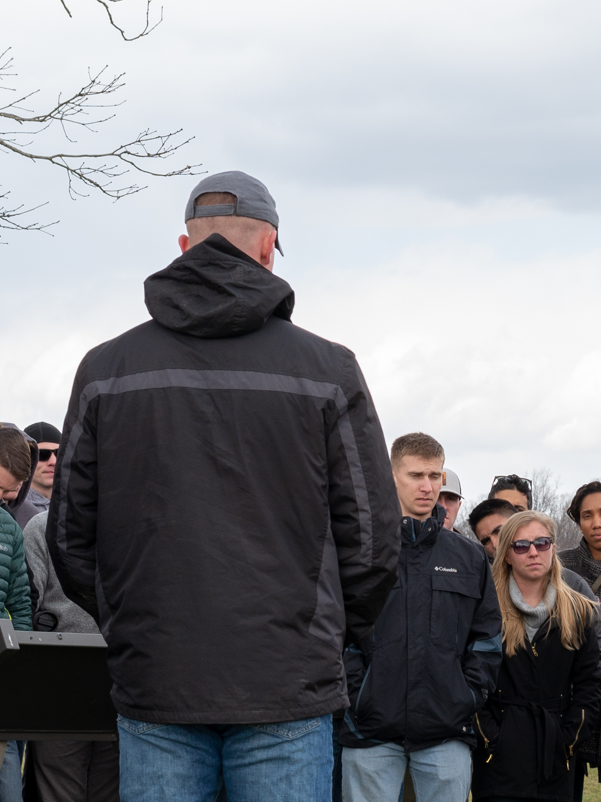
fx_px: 3426
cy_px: 449
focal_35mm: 148
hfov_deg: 9.9
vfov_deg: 13.3
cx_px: 681
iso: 250
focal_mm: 50
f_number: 8
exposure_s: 1/200
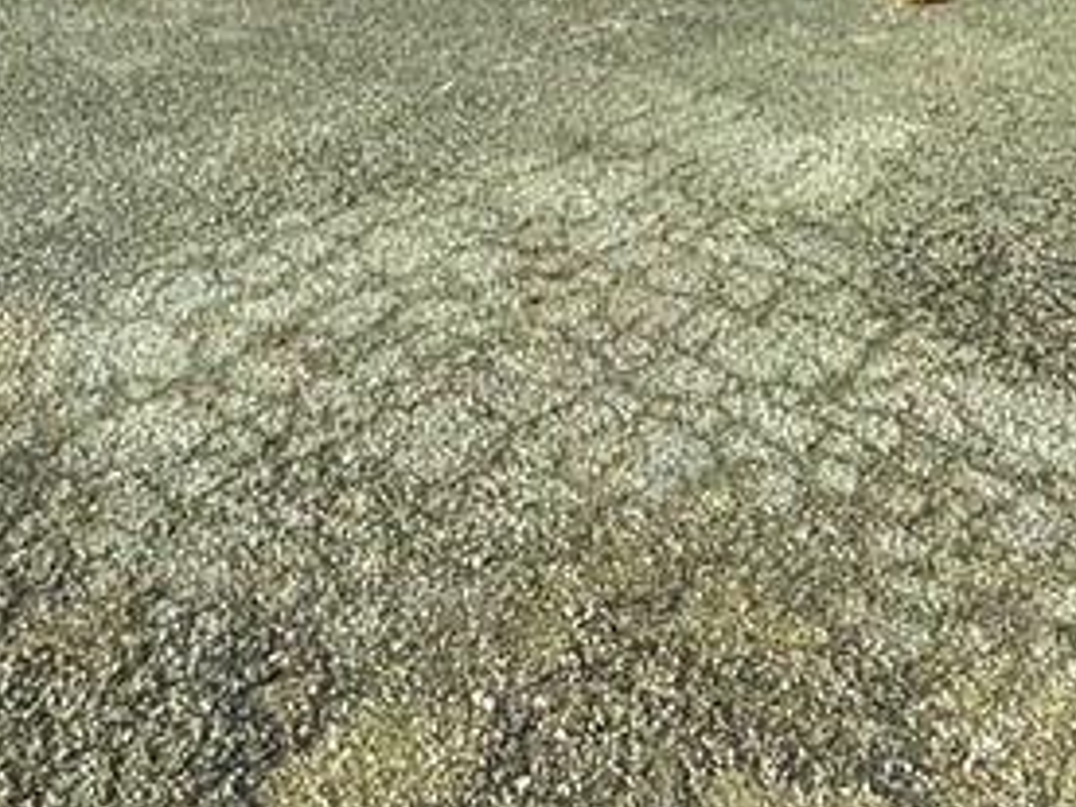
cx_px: 483
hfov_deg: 36.8
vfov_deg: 20.7
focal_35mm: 52
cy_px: -600
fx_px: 1616
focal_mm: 2.22
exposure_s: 1/2146
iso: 50
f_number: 2.2
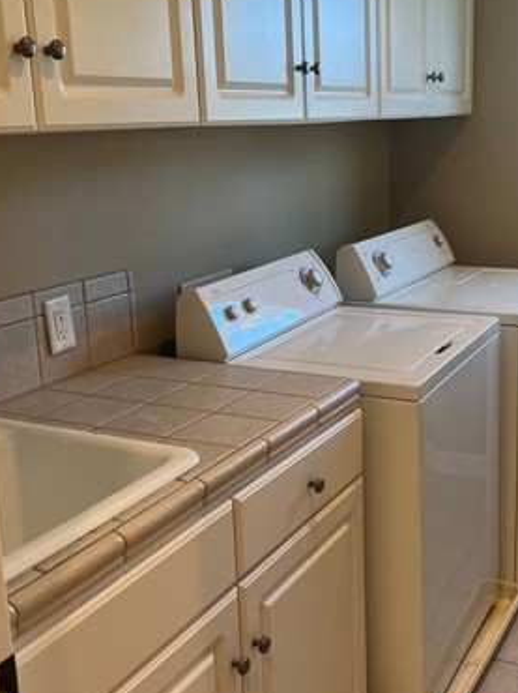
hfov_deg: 31.9
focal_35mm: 45
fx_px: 899
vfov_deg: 42.1
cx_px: 337
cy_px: 332
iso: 100
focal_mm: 5.7
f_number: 1.5
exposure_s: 1/120
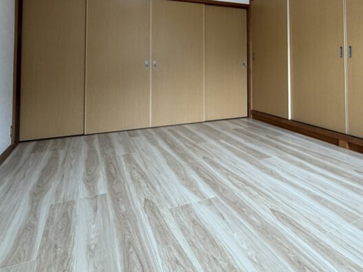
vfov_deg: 48.4
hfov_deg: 63.6
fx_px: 283
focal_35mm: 27
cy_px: 53
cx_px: 243
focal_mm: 2.22
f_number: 2.2
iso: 100
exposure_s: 1/100
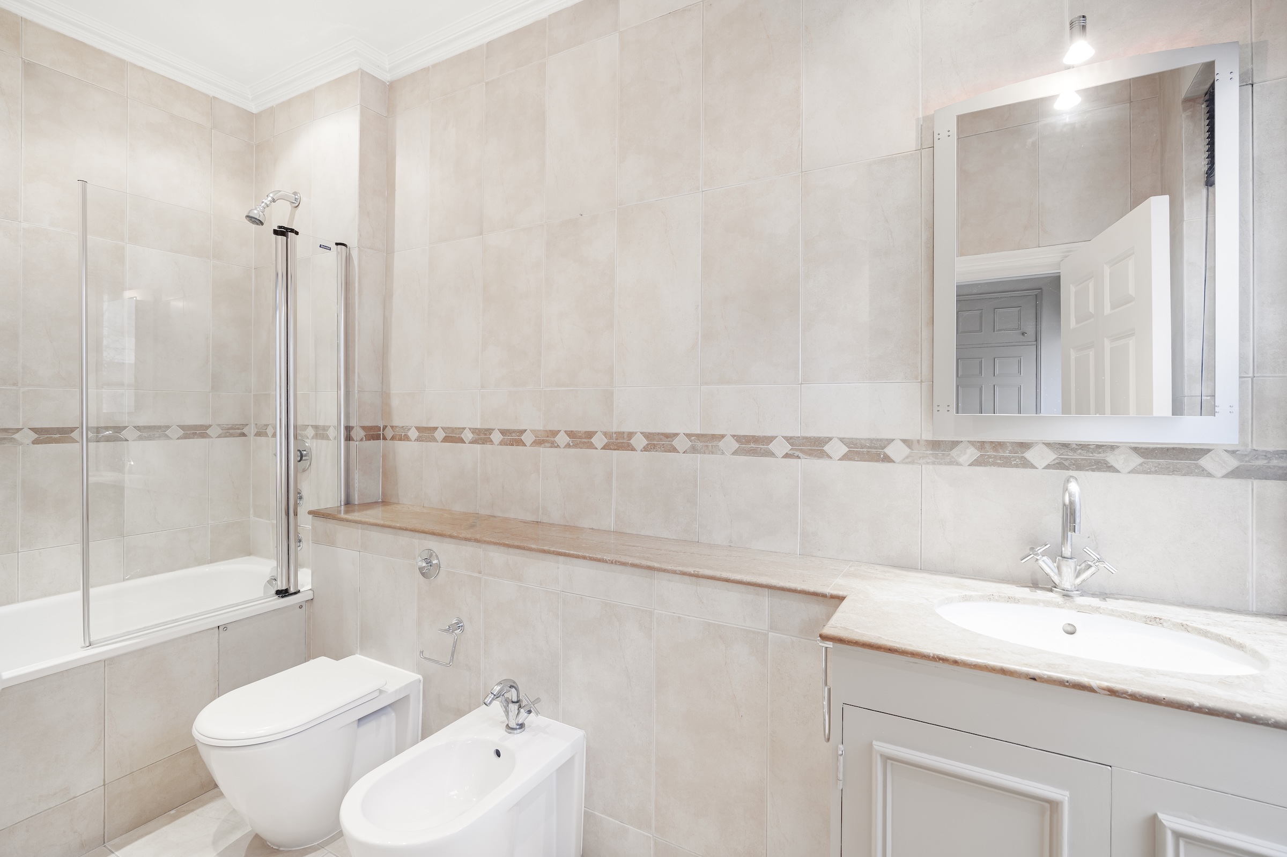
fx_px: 572
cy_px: 428
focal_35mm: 16
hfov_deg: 96.7
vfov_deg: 73.7
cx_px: 644
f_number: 8
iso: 320
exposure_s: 1/3
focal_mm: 16
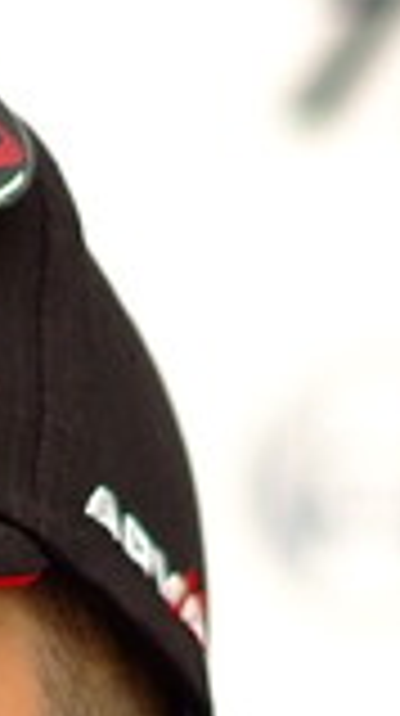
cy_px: 950
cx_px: -539
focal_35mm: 1280
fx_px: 24226
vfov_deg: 1.7
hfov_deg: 0.9
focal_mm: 180
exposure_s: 1/250
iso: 800
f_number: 2.8
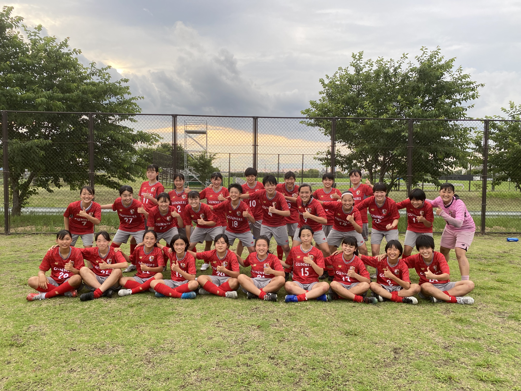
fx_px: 391
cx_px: 260
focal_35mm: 26
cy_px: 196
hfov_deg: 67.3
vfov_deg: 53.1
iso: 32
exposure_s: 1/232
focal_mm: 4.25
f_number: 1.8
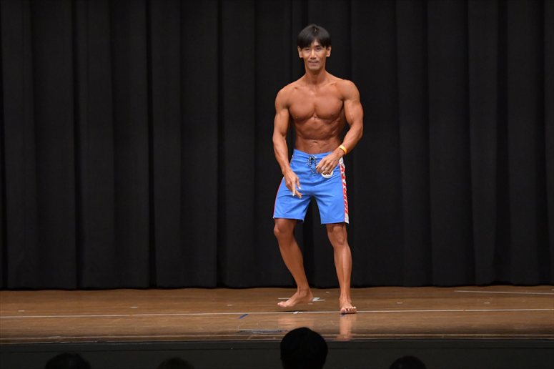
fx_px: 3338
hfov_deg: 9.5
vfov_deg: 6.3
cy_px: 184
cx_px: 277
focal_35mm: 217
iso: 6400
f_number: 5.6
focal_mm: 145
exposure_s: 1/400
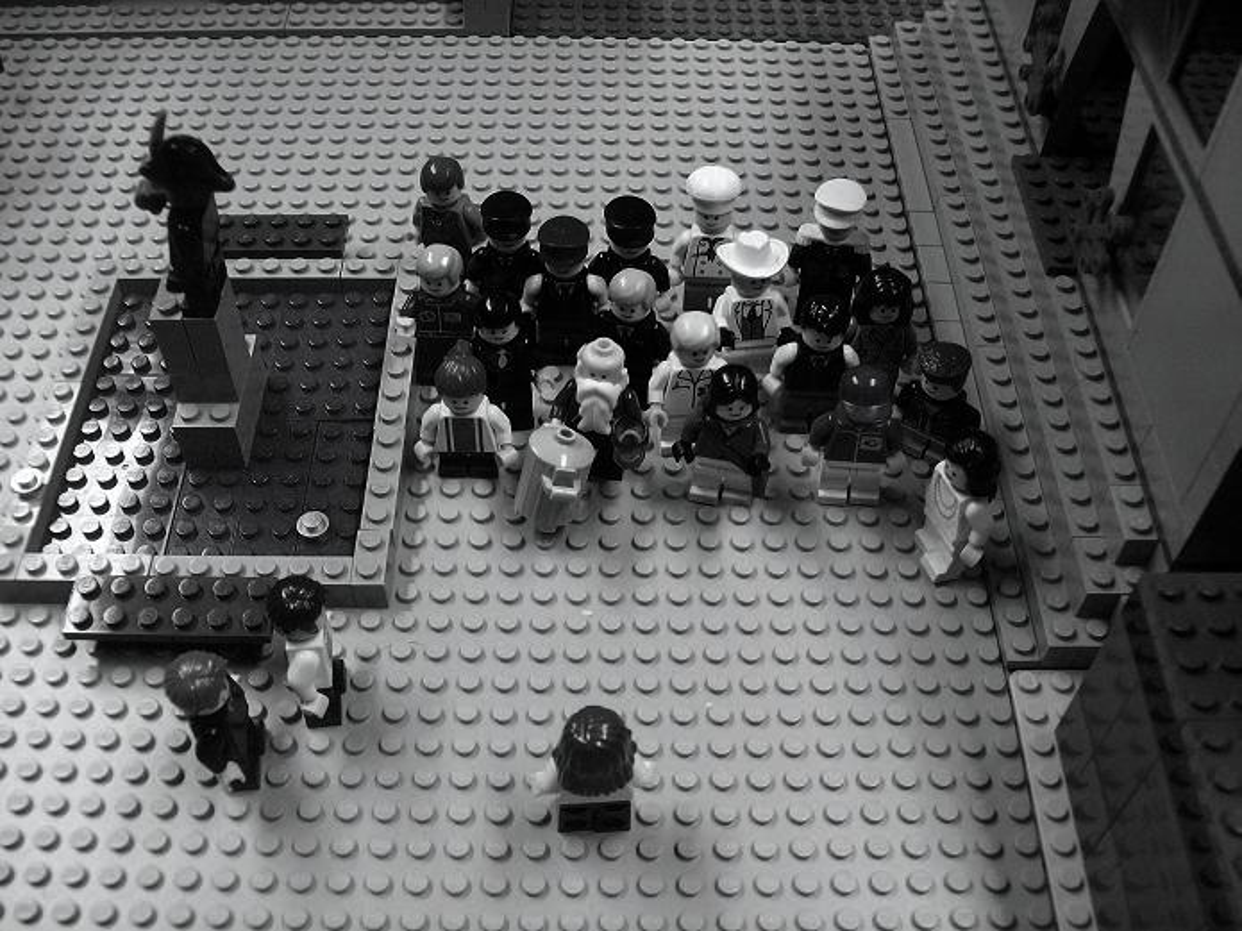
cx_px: 621
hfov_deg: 51.4
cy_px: 466
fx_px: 1291
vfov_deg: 39.6
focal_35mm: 36
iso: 160
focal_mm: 6
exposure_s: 1/40
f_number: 2.7
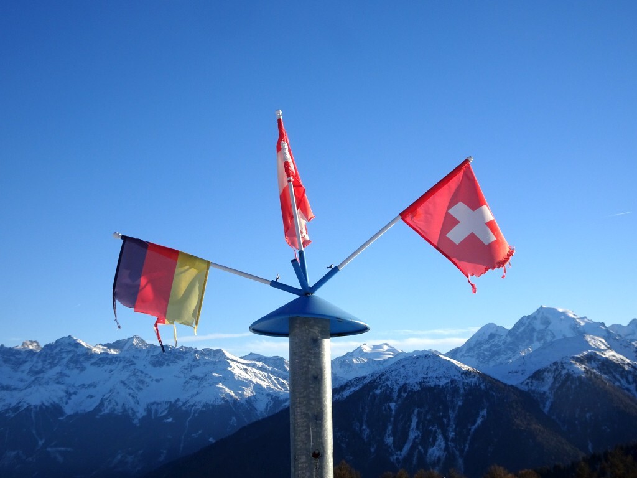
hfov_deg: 33.2
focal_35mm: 58
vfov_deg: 25.2
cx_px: 318
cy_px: 239
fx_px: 1067
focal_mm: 9.87
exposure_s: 1/640
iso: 80
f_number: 4.5
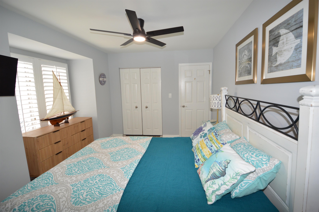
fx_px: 133
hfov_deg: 100.4
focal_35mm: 15
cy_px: 106
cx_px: 160
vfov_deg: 77.2
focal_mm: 10
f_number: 4
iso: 400
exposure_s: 1/60
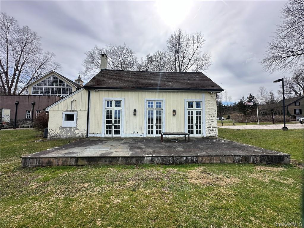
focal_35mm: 14
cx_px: 152
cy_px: 114
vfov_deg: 85.7
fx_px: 123
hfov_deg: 102.1
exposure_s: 1/1383
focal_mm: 2.22
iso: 40
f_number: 2.2
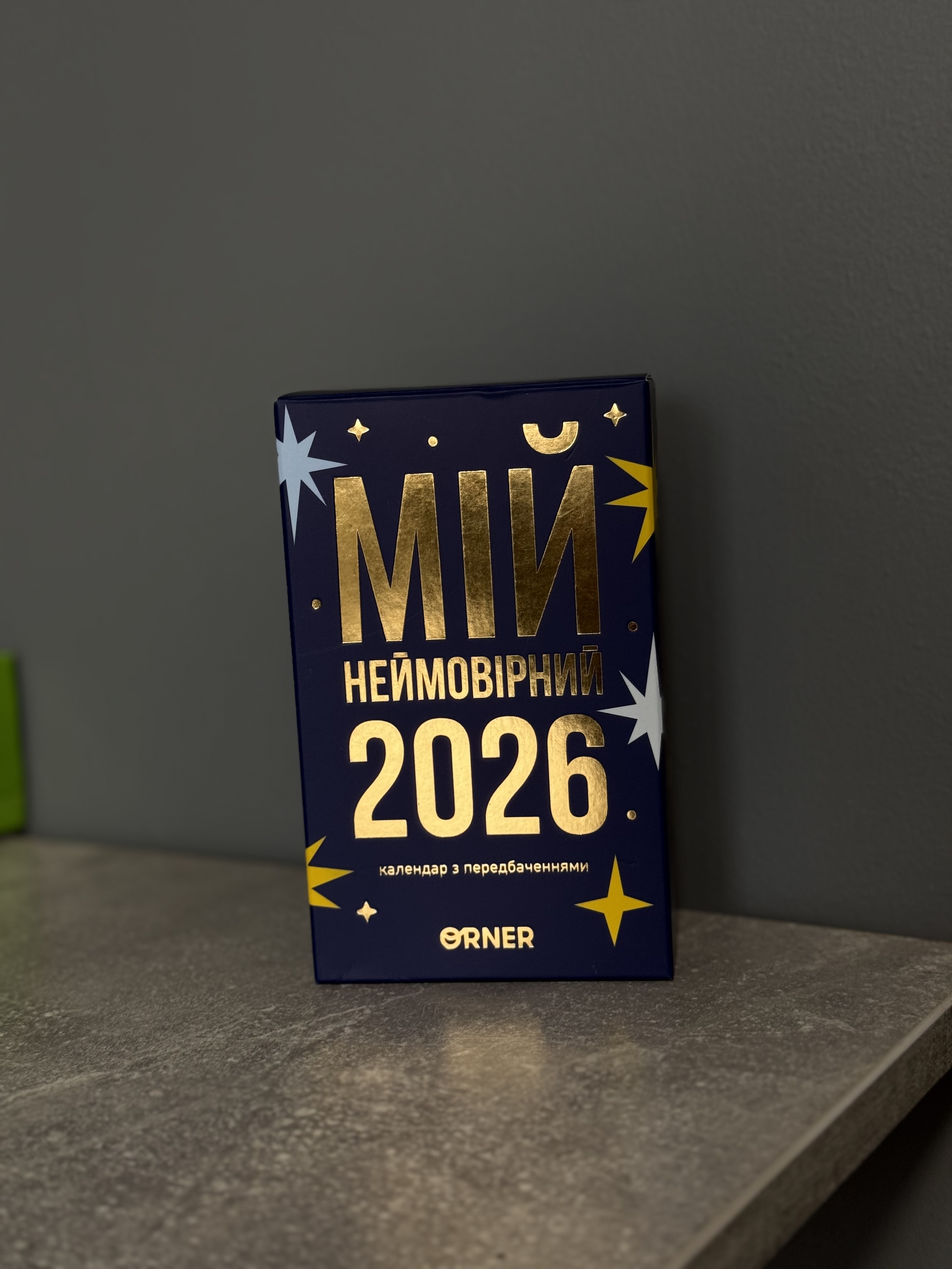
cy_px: 634
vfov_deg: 39.7
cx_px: 476
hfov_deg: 30.3
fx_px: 1760
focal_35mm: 48
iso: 100
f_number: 1.78
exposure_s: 1/70
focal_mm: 6.76
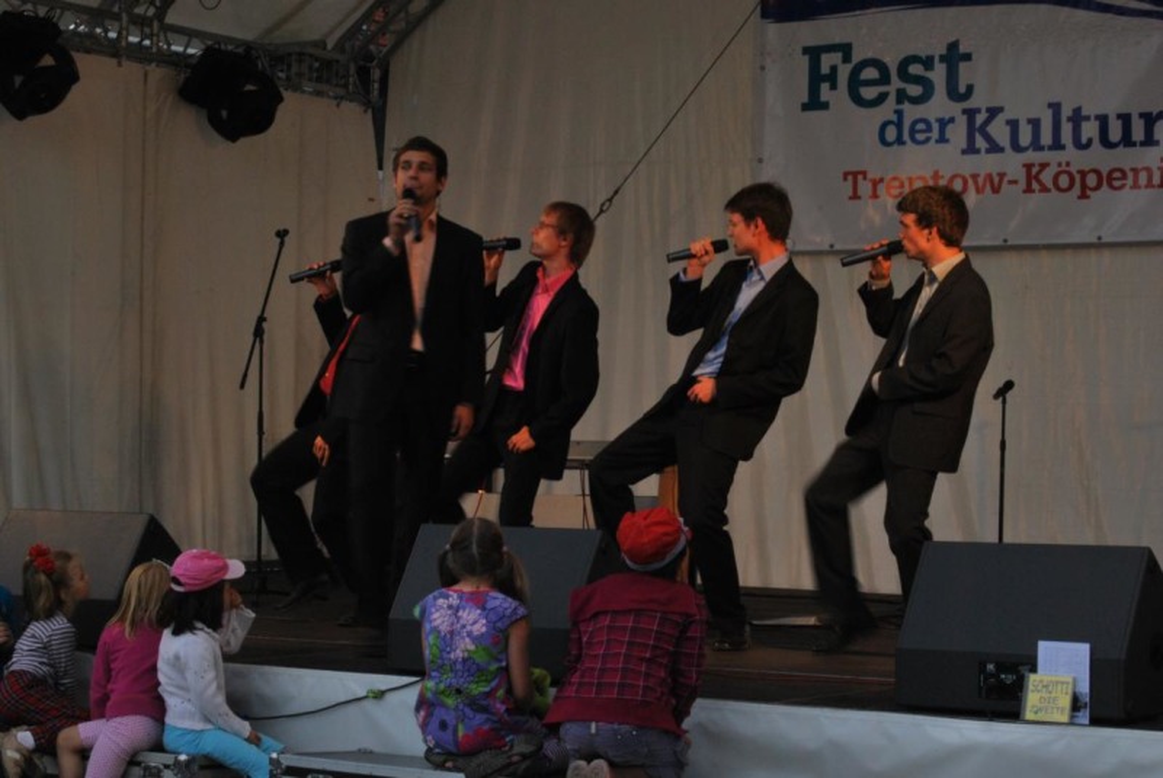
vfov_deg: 16.6
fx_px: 2668
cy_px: 389
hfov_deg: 24.6
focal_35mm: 82
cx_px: 582
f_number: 22
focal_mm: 55
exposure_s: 1/20
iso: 400
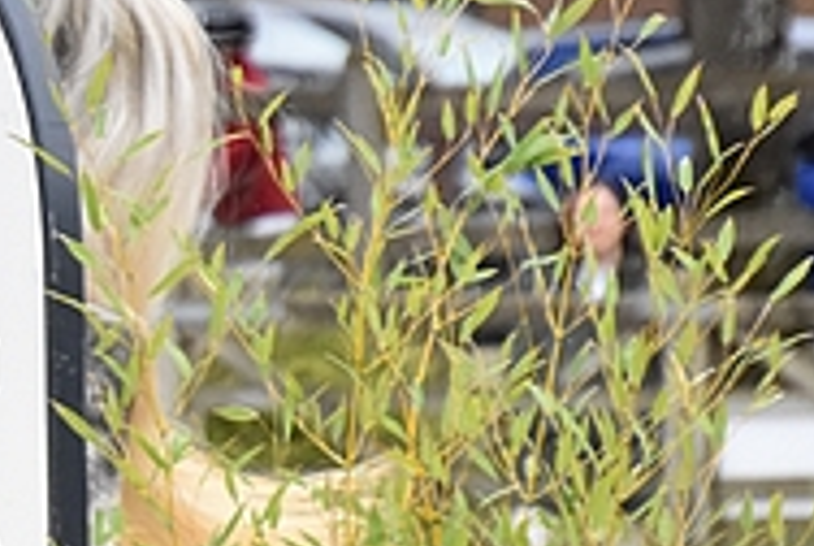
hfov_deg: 1.5
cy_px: 110
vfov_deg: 1.0
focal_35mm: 1402
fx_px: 31750
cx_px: -909
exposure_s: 1/1600
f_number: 5.6
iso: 2000
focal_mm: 200
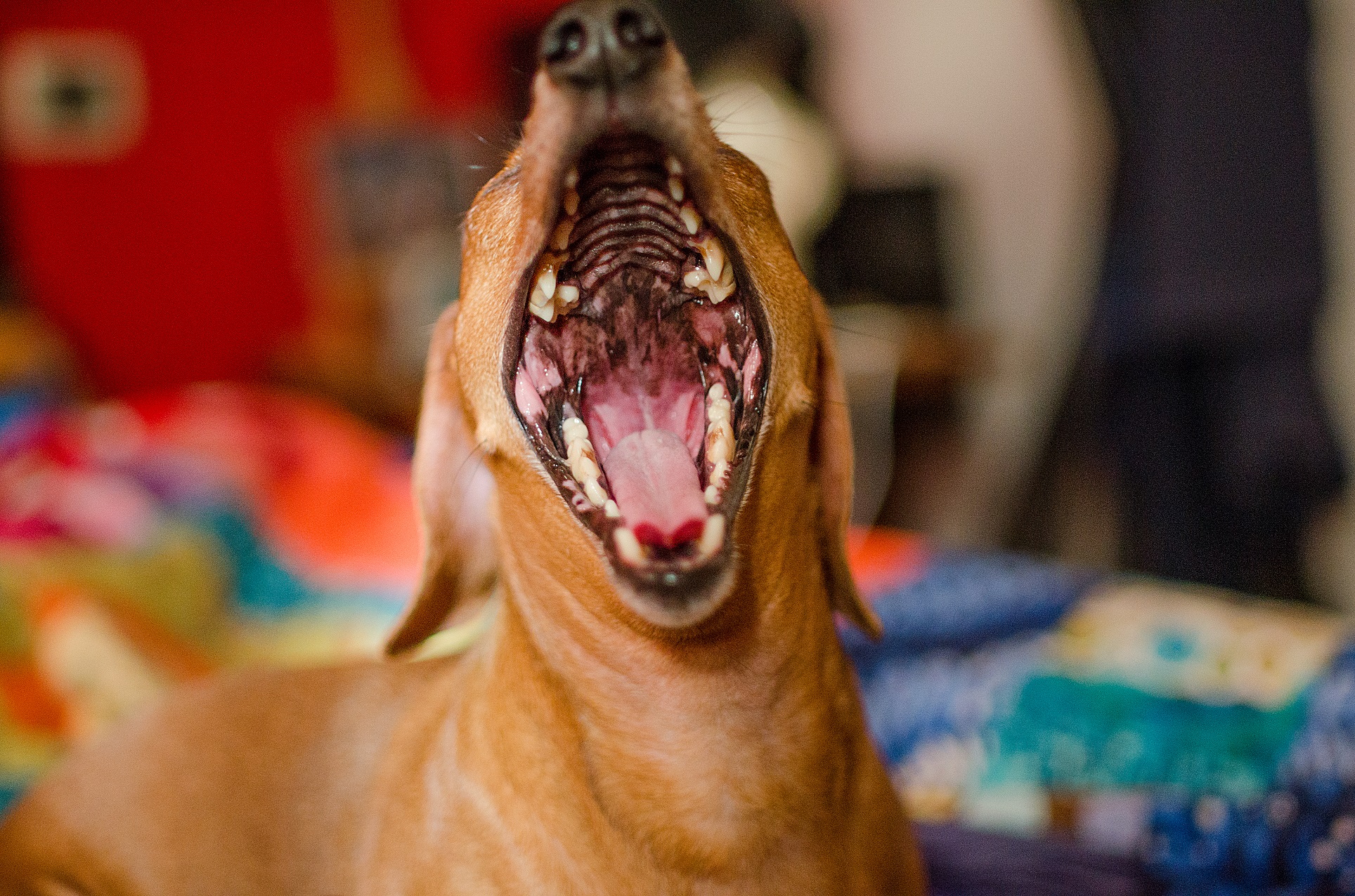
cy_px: 448
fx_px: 1971
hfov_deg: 37.9
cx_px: 678
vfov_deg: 25.6
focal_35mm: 52
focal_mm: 35
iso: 640
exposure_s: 1/500
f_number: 1.4
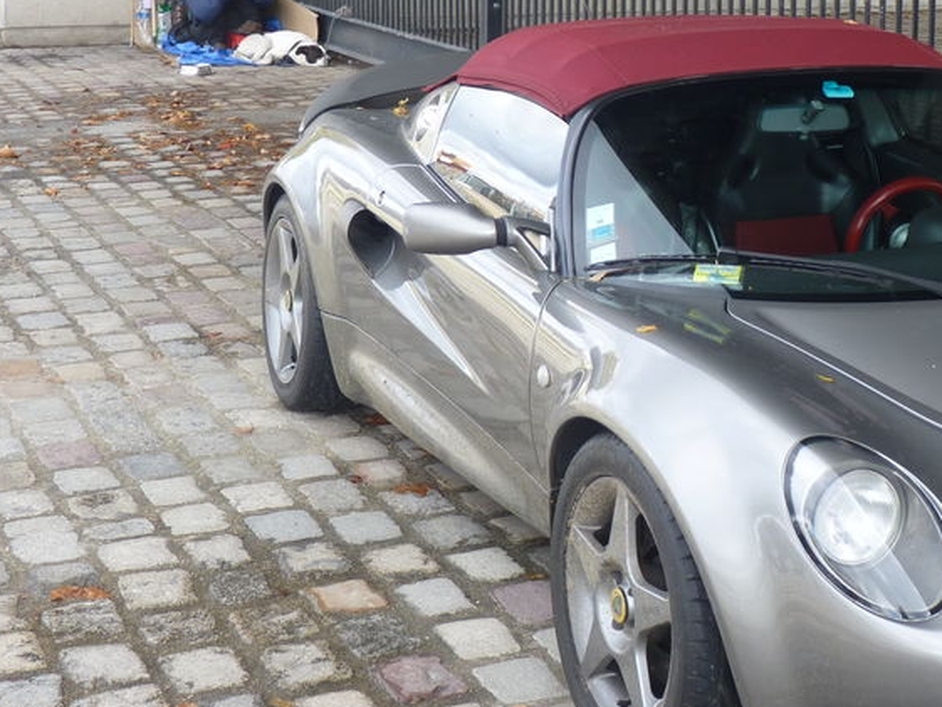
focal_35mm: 73
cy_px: 87
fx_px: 1987
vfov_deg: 19.8
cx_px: 709
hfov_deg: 26.3
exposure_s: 1/40
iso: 80
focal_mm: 7.1
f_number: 3
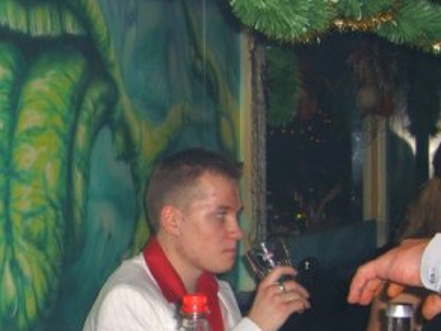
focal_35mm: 78
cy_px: 219
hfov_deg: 24.1
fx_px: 994
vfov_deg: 18.8
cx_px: 23
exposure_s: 1/60
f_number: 2.8
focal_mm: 7.9
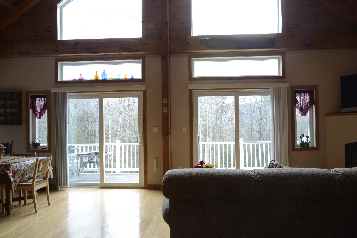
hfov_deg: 67.4
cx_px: 178
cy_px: 119
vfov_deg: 47.9
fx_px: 268
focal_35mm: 27
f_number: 8
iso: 100
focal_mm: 18
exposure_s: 1/6
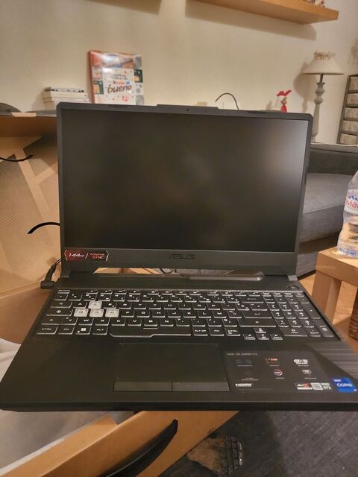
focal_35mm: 26
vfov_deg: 67.3
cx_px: 179
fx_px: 359
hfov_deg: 53.1
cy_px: 238
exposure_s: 1/14
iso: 1250
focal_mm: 4.25
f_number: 1.8
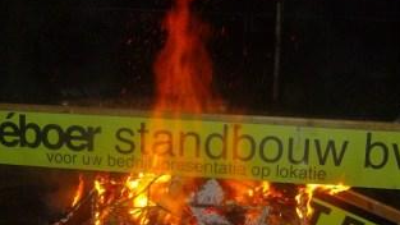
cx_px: 201
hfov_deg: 37.2
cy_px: 134
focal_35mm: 56
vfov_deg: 21.4
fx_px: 594
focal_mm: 6
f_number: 2.8
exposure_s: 1/60
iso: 200
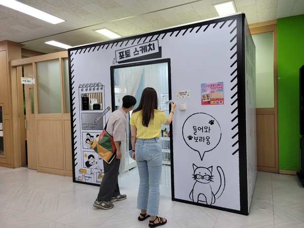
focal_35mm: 26
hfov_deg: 67.3
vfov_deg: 53.1
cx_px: 152
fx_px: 228
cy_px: 114
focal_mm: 5.4
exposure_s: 1/120
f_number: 1.8
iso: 64
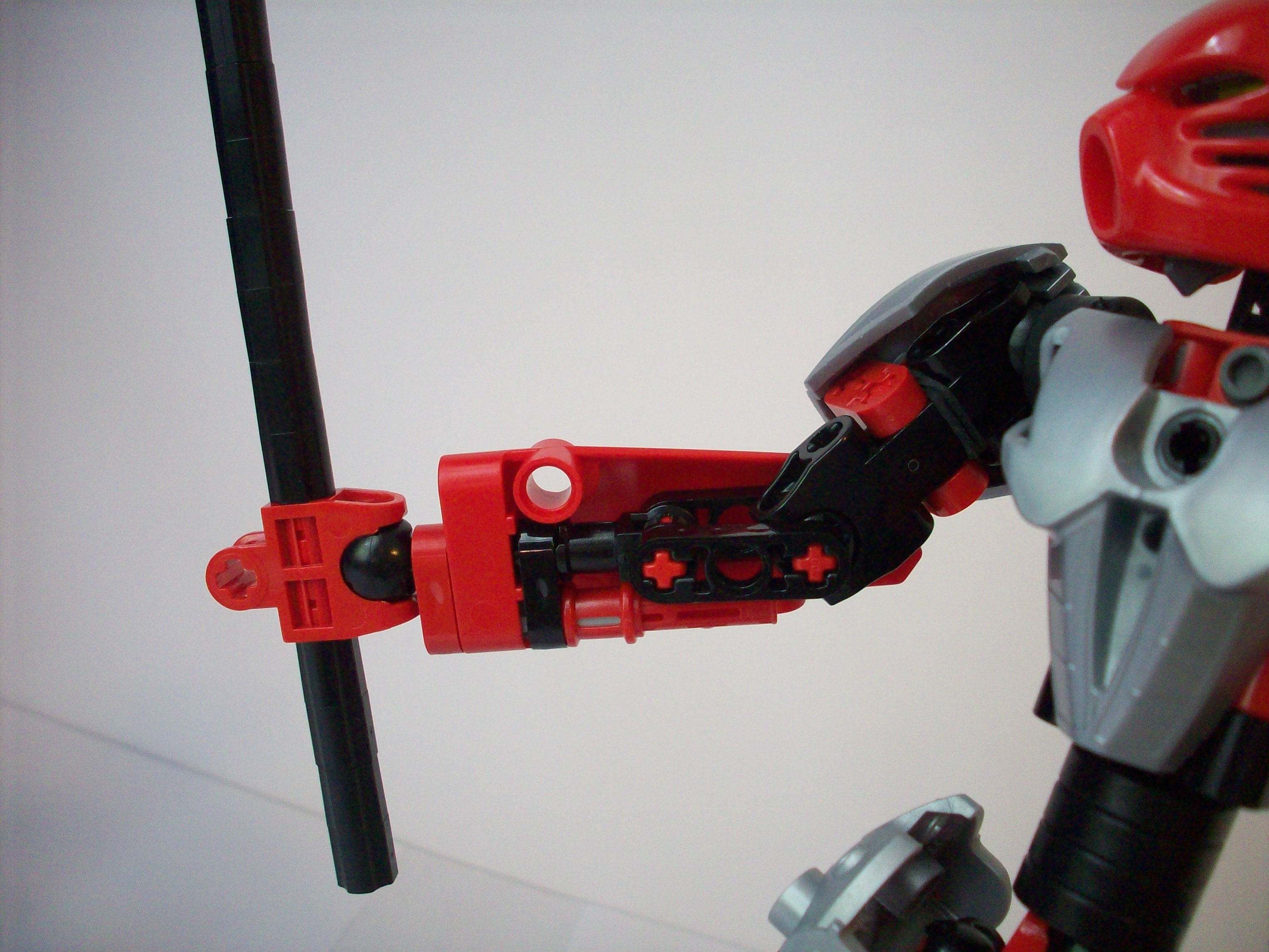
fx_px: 1356
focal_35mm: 37
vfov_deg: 38.7
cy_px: 476
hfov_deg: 50.1
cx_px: 634
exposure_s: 1/12
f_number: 2.8
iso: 160
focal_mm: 6.2
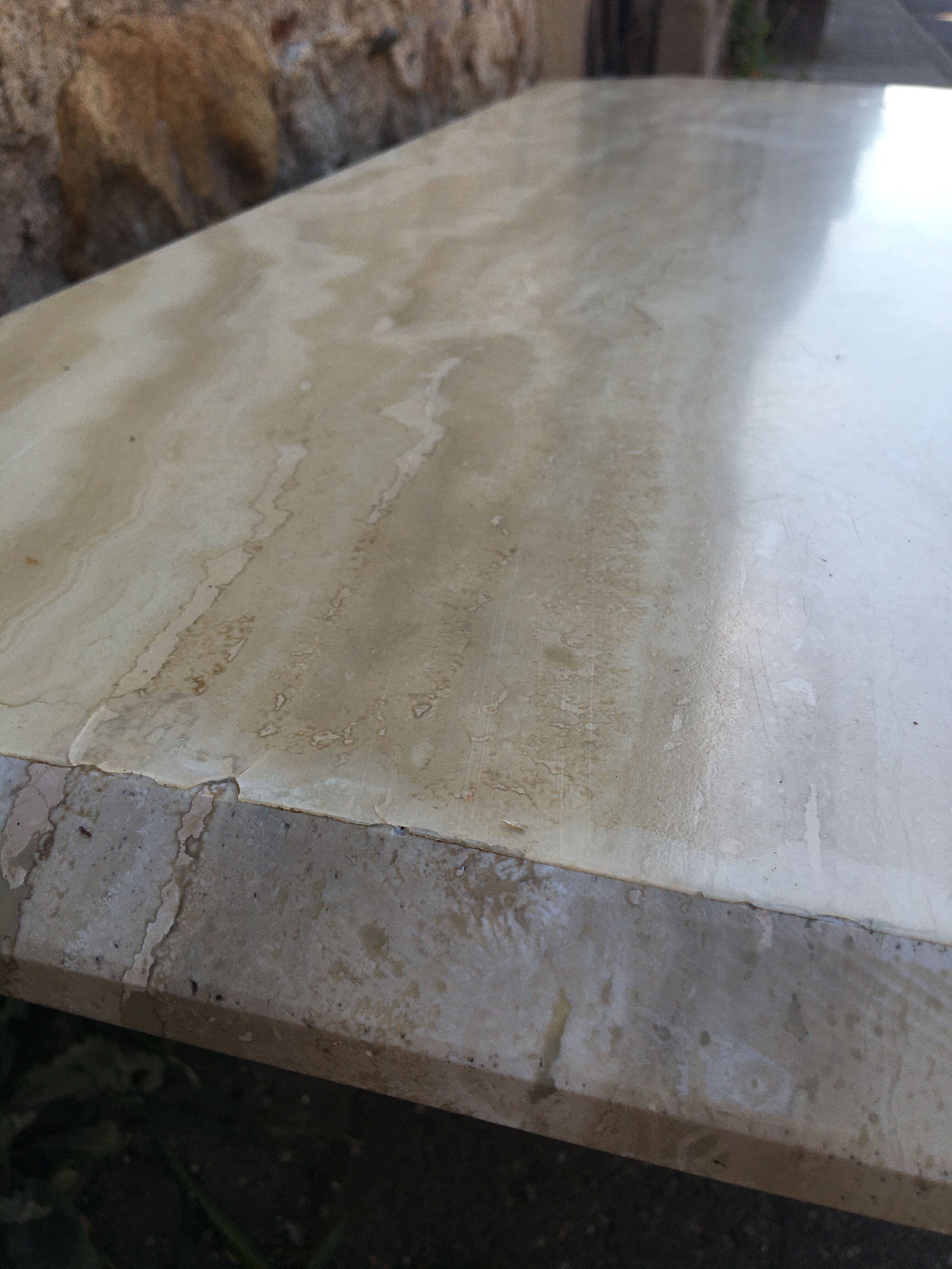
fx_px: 1063
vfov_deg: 61.7
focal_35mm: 29
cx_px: 476
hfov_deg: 48.2
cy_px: 634
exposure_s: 1/432
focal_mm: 4.15
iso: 25
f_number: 2.2
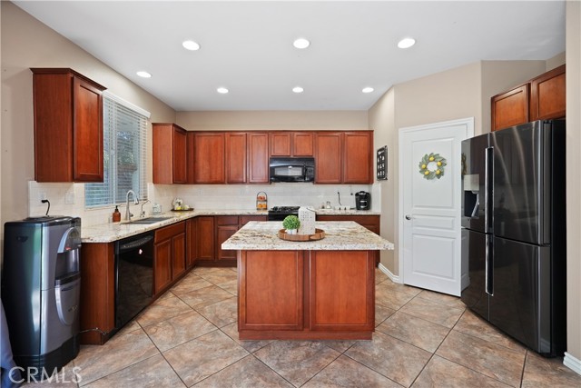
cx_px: 290
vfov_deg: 73.8
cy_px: 194
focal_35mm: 16
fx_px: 258
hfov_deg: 96.7
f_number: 4
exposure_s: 1/15
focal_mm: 16
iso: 640
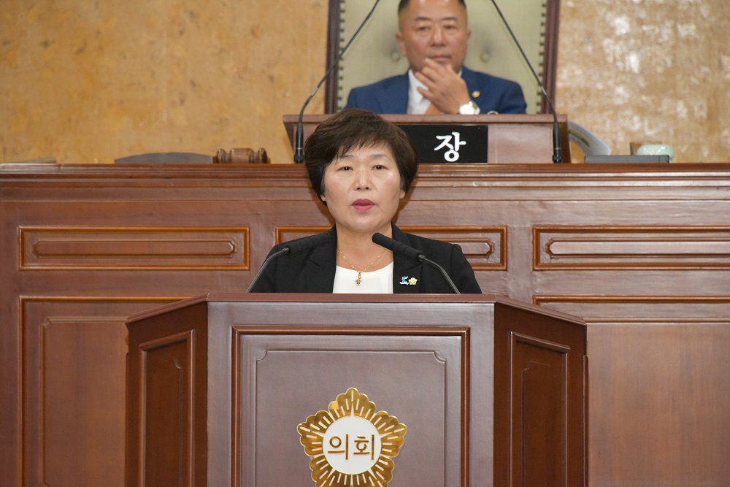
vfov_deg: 4.6
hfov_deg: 6.9
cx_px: 365
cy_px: 244
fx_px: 6084
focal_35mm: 300
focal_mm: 300
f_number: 9
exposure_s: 1/320
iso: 9000
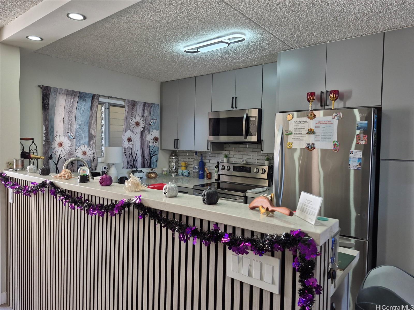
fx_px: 275
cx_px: 207
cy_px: 155
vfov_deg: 58.9
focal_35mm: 23
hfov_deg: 73.9
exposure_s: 1/120
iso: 80
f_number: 1.8
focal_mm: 5.4
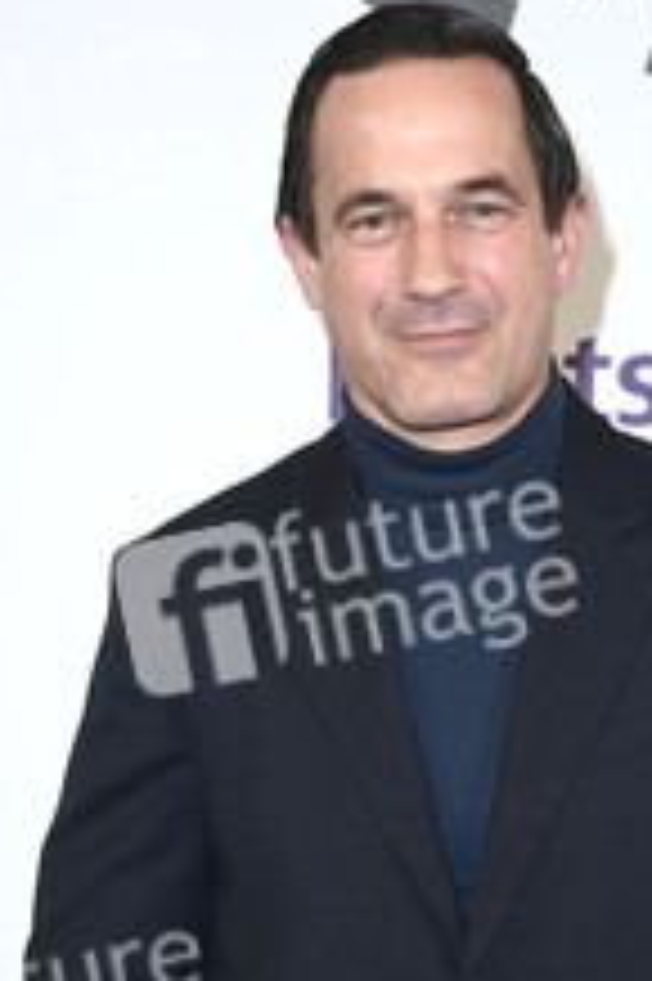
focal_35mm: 125
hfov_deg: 10.9
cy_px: 814
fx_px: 3401
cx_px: 477
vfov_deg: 16.3
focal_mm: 68
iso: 800
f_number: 5.6
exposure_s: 1/250
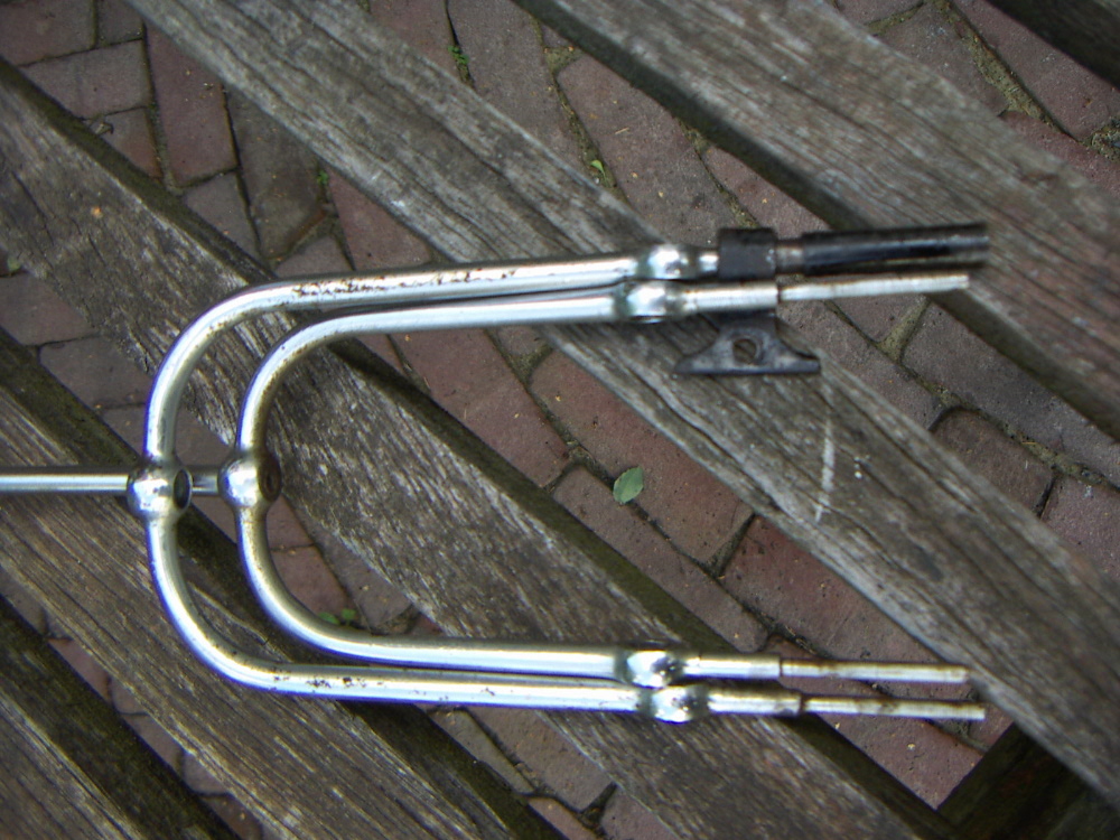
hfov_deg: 51.4
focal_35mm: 36
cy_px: 420
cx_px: 560
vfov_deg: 39.7
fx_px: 1165
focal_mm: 4.7
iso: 50
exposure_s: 1/100
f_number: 2.8
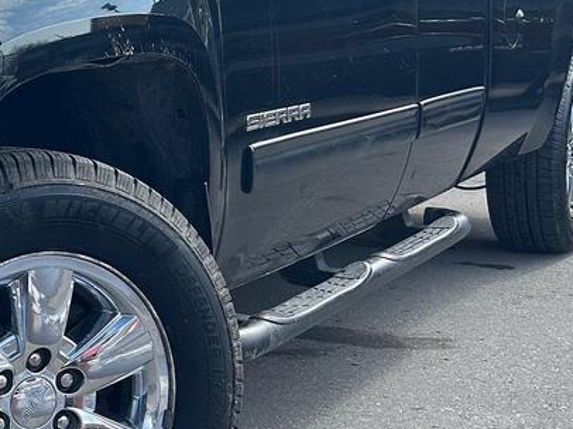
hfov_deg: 21.7
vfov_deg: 18.0
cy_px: 222
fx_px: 1357
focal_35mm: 82
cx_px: -158
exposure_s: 1/2045
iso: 50
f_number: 1.5
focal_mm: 5.7
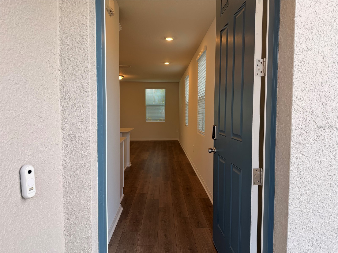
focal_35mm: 24
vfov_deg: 56.8
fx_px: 234
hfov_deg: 71.6
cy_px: 126
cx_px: 169
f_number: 1.78
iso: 64
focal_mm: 6.76
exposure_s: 1/224
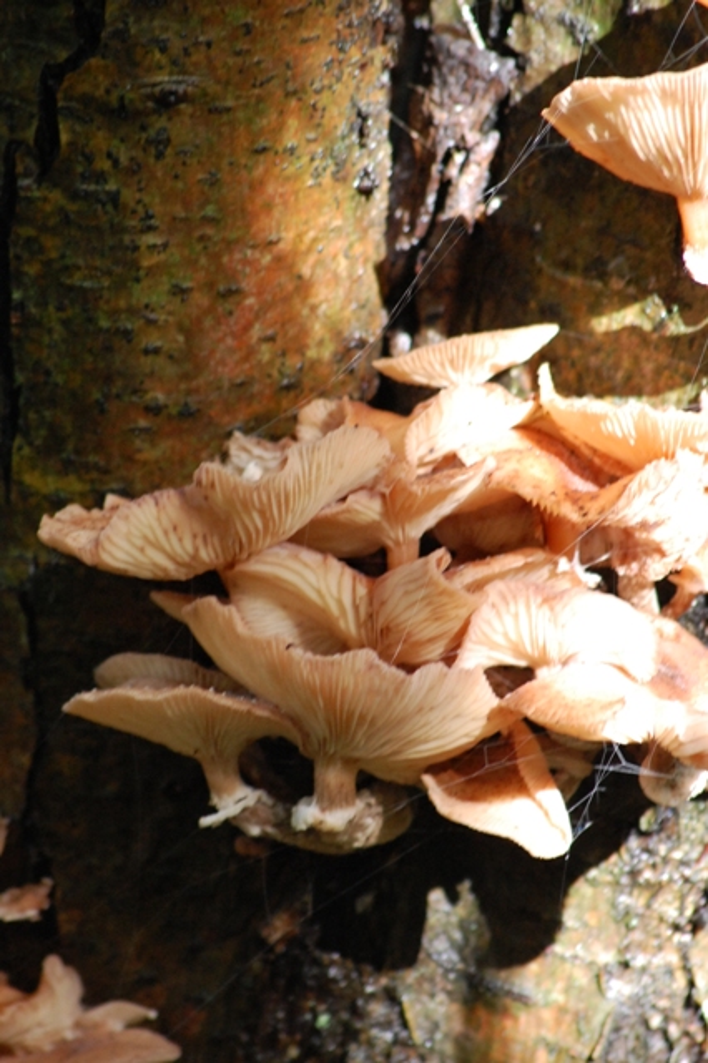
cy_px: 532
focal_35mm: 292
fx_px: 8637
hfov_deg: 4.7
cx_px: 354
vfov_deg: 7.0
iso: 1250
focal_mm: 195
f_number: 5
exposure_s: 1/125
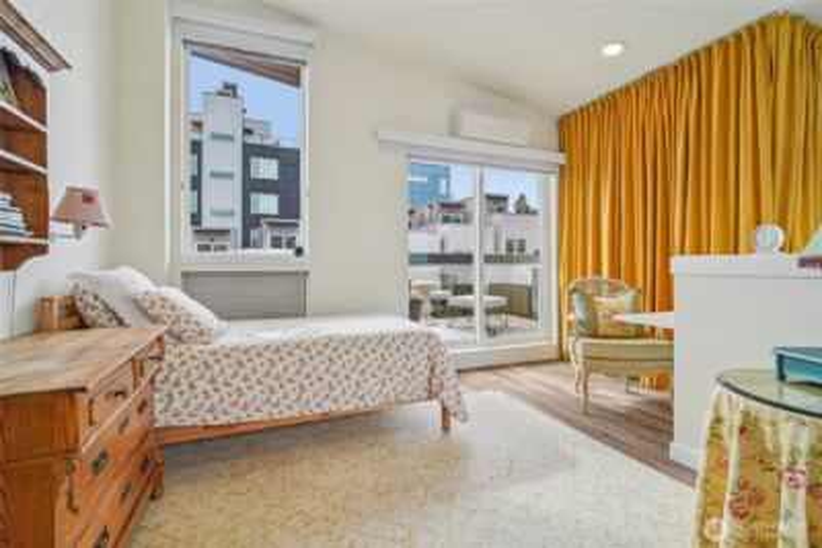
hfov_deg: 96.7
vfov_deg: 73.8
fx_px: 365
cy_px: 274
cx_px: 411
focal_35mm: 16
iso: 1600
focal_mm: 16
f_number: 8
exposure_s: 1/320
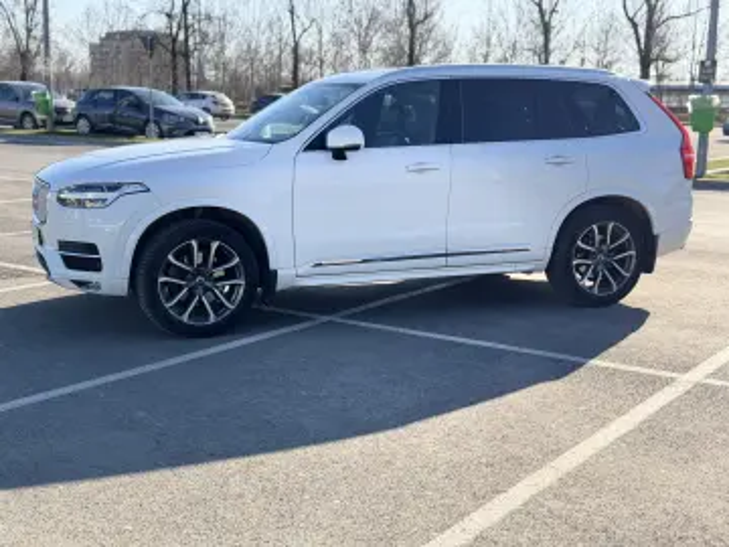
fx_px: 1011
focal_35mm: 48
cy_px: 274
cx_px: 364
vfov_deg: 30.3
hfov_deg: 39.7
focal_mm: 6.76
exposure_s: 1/2208
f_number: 1.78
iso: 64
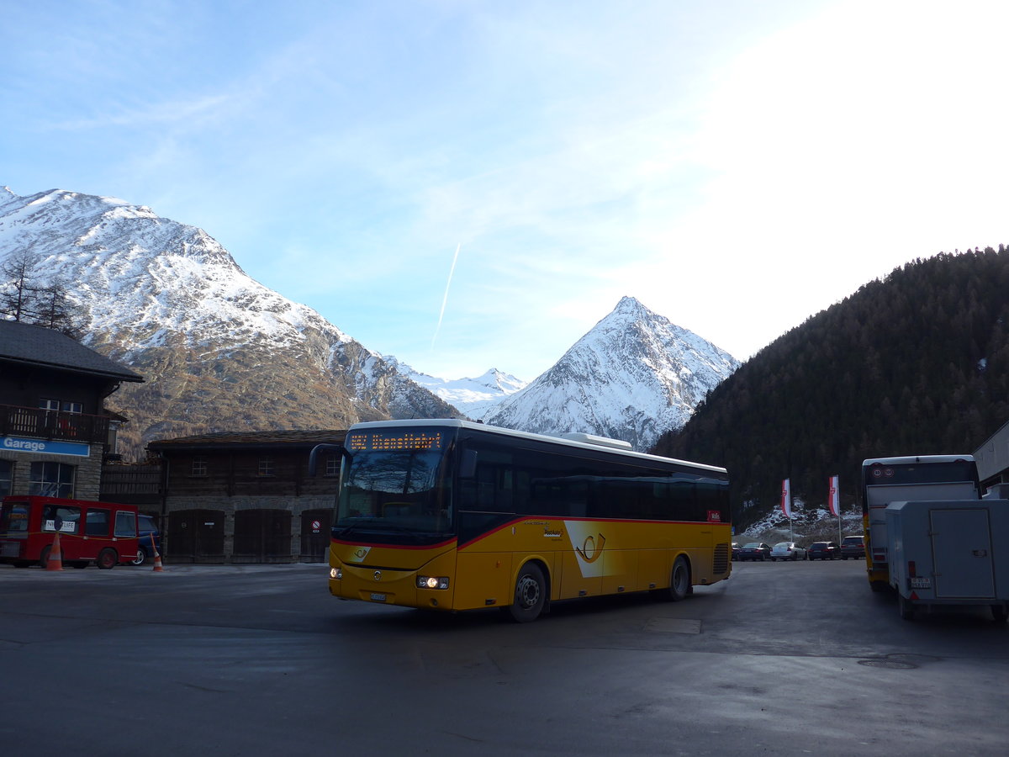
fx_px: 845
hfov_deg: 61.7
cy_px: 378
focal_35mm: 29
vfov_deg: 48.2
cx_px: 504
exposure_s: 1/640
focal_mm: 6
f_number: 2.8
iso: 80
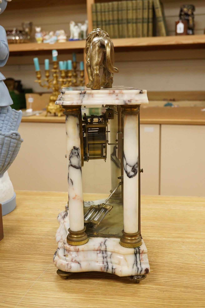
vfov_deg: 43.6
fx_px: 384
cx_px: 102
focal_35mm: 45
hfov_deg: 29.9
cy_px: 154
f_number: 9
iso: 2500
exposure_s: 1/160
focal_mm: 30
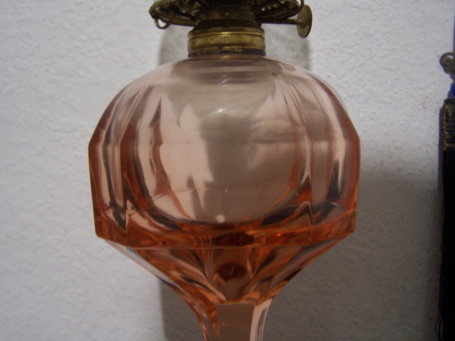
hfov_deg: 49.0
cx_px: 228
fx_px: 499
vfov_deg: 37.7
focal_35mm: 38
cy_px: 170
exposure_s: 1/8
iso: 140
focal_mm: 6.3
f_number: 2.8
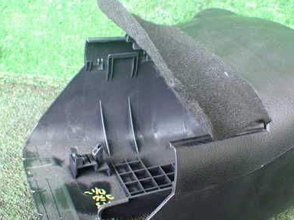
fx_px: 399
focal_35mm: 47
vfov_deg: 30.8
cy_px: 122
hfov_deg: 40.2
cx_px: 184
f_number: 2.3
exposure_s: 1/60
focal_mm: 5.4
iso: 800
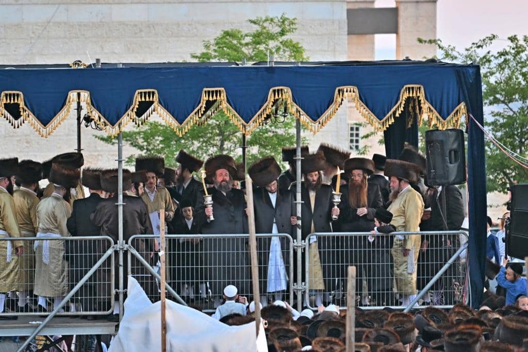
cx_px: 264
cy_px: 176
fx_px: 4400
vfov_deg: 4.6
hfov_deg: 6.9
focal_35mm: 300
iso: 400
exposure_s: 1/250
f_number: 2.8
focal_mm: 200
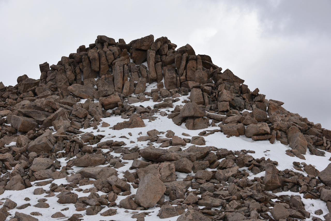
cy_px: 110
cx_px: 166
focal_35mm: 78
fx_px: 717
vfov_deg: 17.5
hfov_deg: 26.0
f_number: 10
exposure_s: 1/320
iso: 100
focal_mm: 78
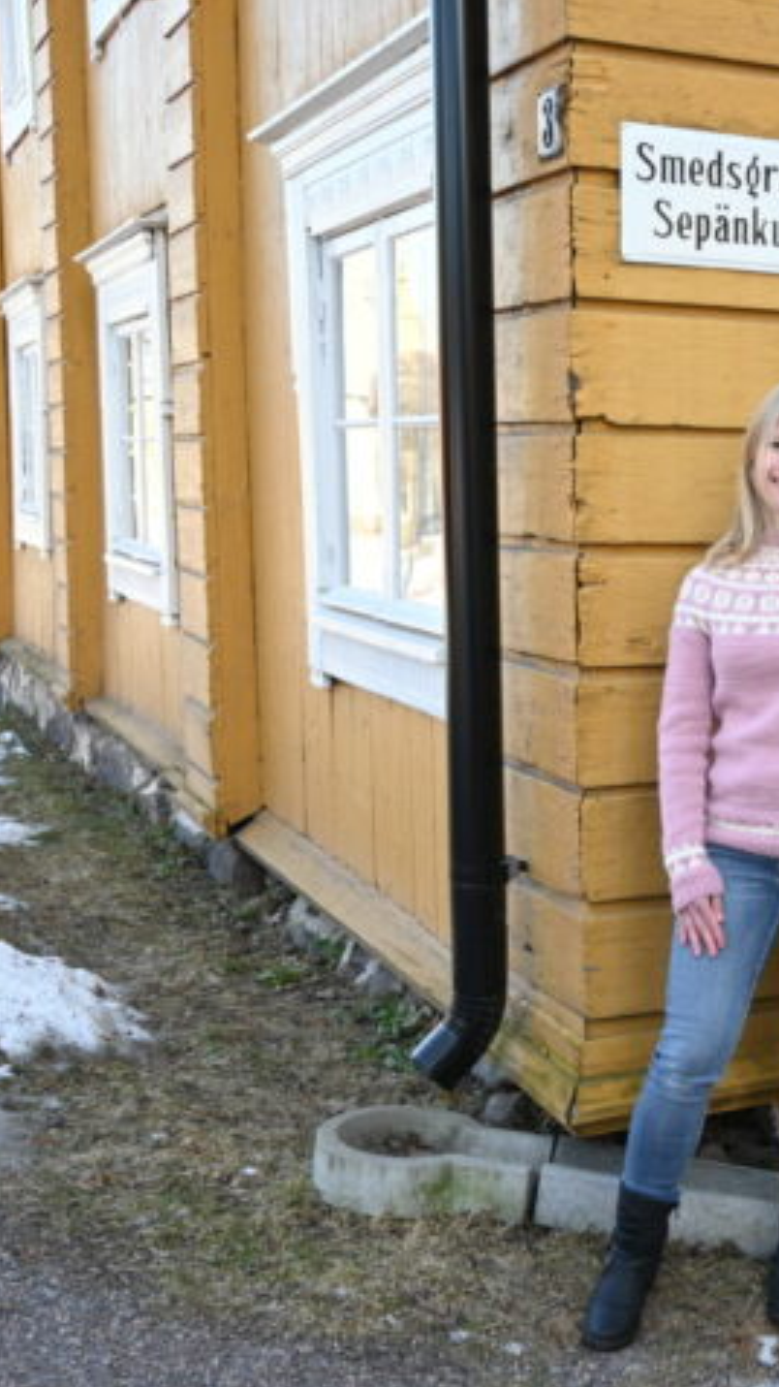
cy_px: 692
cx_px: 881
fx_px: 1830
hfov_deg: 22.5
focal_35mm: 50
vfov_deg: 41.5
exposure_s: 1/250
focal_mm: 21
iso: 250
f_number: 4
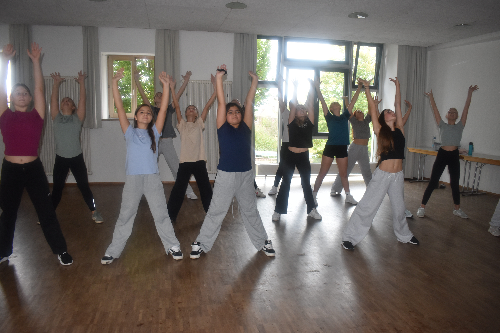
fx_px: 375
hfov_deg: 67.4
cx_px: 250
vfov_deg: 47.9
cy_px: 166
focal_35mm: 27
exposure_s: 1/200
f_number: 4
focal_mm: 18
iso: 800
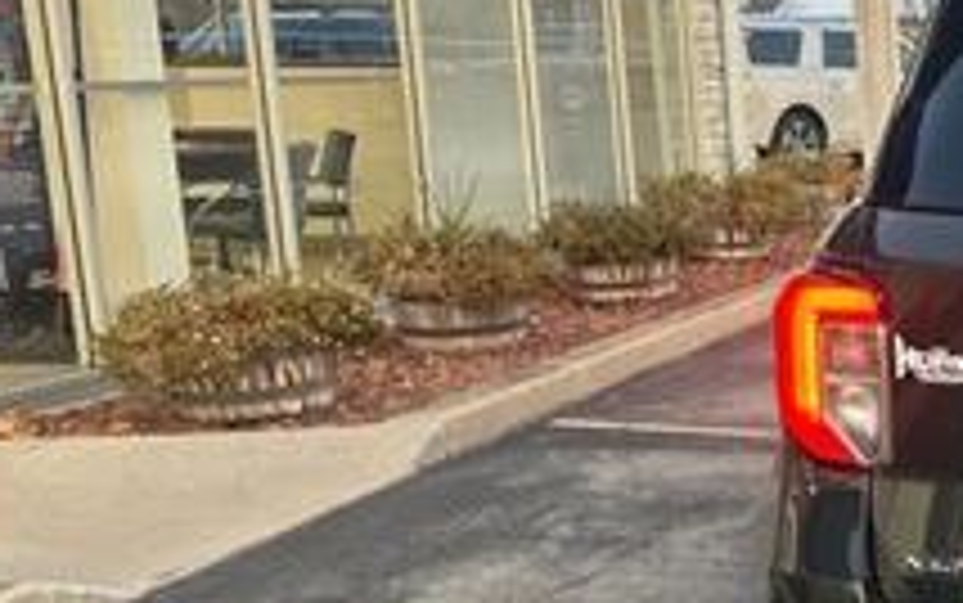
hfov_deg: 22.8
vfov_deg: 17.0
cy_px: 531
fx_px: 1996
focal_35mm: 76
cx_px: 1382
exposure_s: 1/101
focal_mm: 6.86
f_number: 1.78
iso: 80
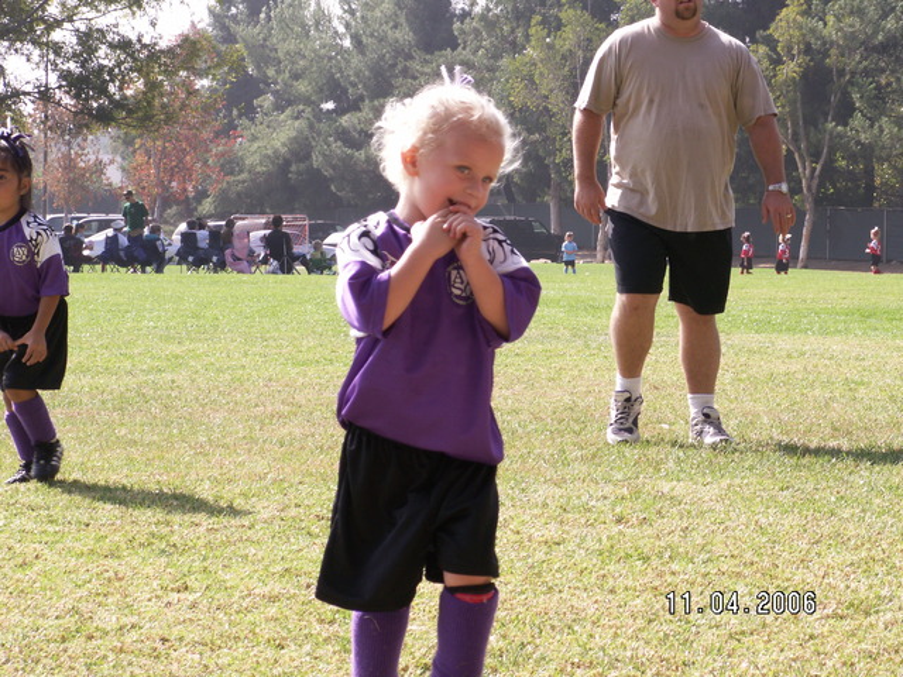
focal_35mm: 117
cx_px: 452
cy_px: 338
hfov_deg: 16.8
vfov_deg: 12.7
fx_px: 3052
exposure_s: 1/200
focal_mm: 19.12
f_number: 5.6
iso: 50
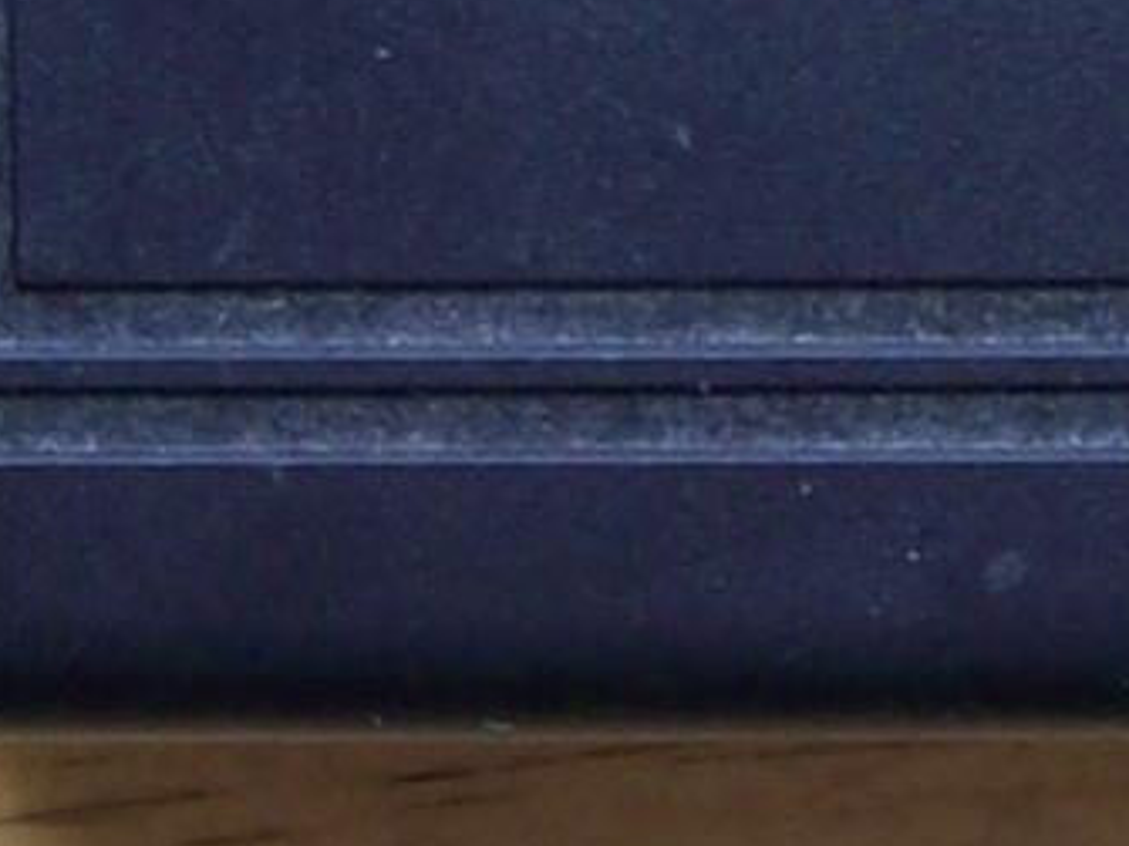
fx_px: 7173
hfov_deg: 8.8
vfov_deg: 6.7
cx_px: 1702
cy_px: -108
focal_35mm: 220
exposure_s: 1/64
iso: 80
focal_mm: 6
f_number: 2.7
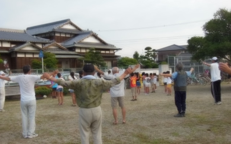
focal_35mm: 48
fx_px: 302
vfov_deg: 26.8
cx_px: 115
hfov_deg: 41.8
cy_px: 79
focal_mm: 8
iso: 125
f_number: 4.4
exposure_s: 1/160
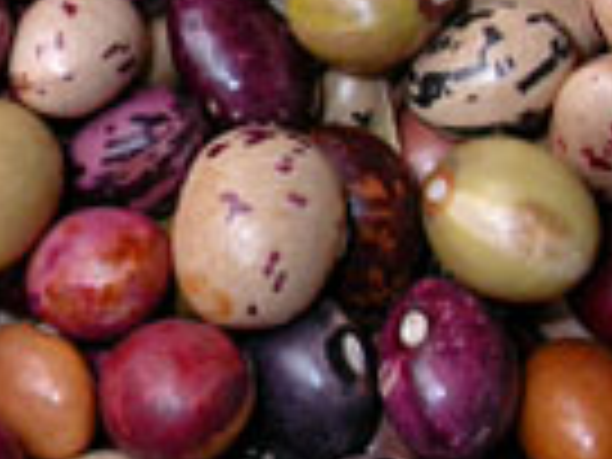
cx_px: -158
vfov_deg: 6.5
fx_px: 4049
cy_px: 135
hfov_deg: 8.5
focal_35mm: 229
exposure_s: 1/60.3
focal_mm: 16.2
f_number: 3.5
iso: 100
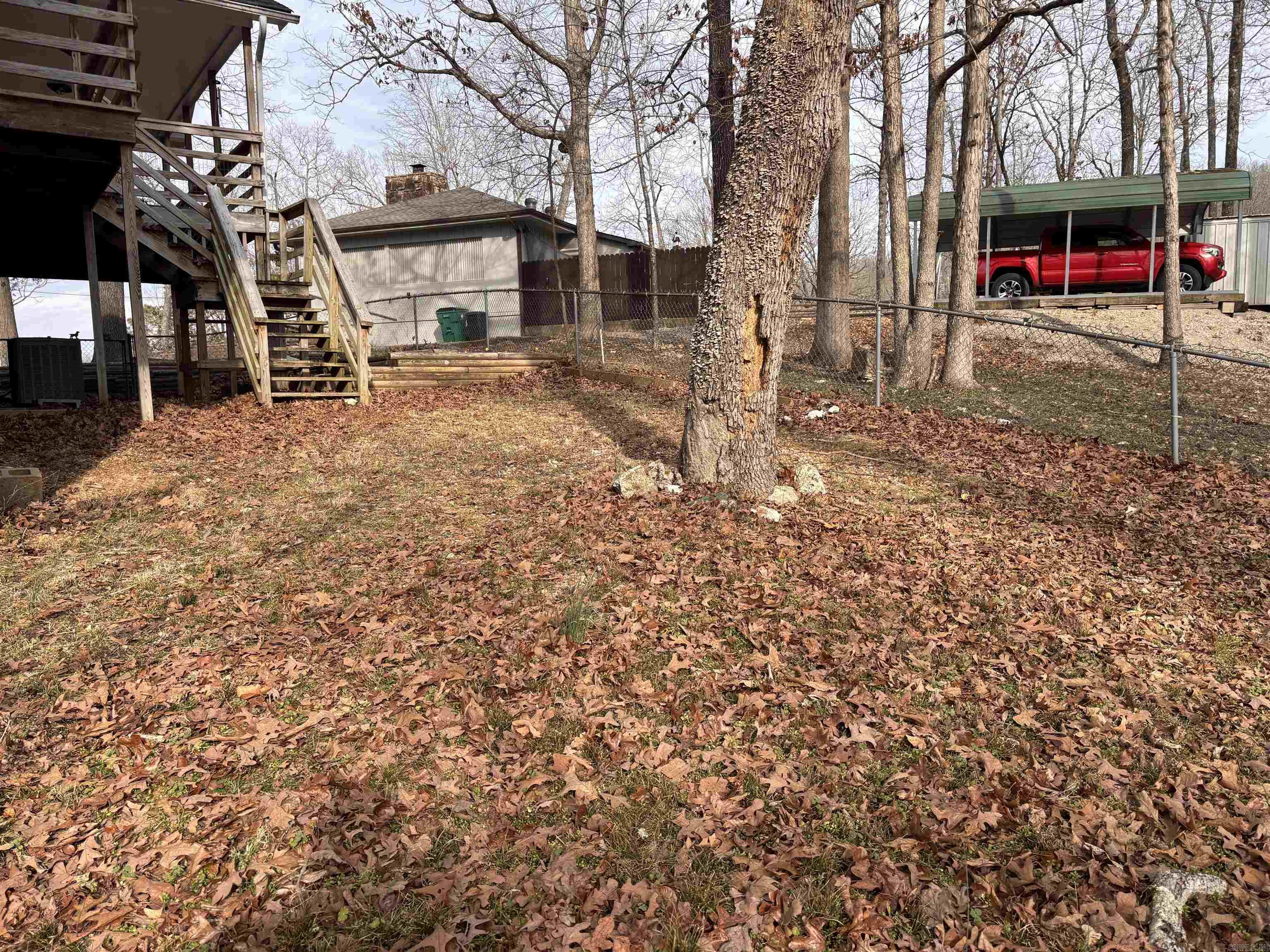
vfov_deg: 53.1
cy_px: 476
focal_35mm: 26
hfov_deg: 67.3
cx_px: 635
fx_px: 954
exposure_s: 1/1344
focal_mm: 5.96
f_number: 1.6
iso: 50
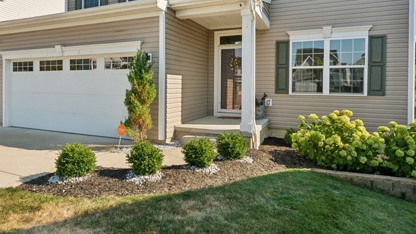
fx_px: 290
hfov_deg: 70.9
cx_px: 173
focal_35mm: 26
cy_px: 83
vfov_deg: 43.5
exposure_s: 1/1000
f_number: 8
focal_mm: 14.7
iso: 640
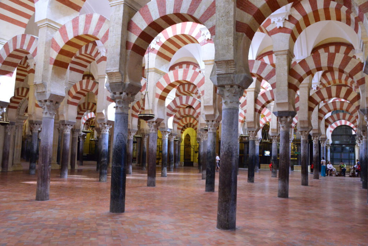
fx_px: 327
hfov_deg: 58.7
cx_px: 184
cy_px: 123
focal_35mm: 32
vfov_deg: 41.1
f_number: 11
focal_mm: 32
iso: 6400
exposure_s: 1/13
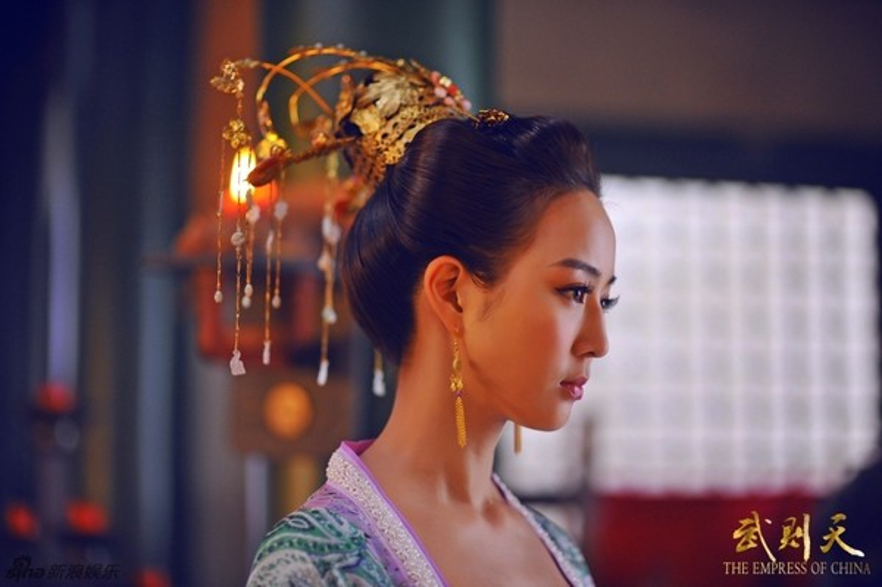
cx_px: 441
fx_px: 2252
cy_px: 294
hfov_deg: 22.2
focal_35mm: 92
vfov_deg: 14.8
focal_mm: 92
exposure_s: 1/250
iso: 800
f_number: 2.8
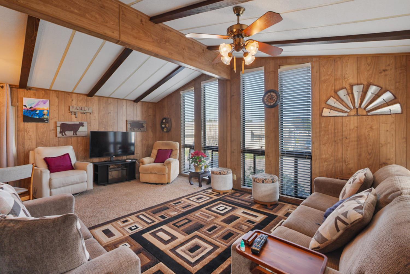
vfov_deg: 73.8
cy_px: 137
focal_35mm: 16
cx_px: 205
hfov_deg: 96.7
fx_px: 182
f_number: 8
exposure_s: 1/30
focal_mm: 16
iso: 4000
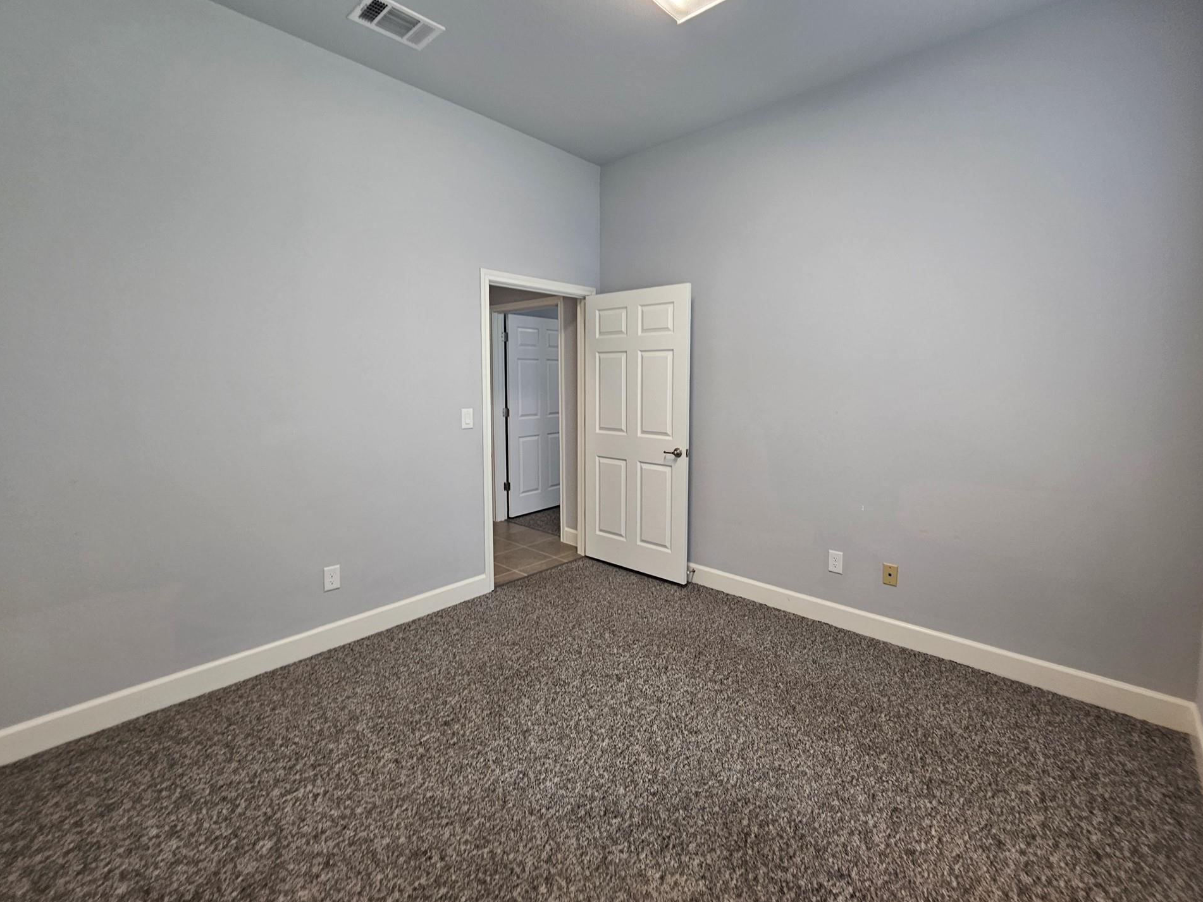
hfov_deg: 102.1
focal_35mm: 14
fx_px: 486
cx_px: 605
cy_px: 420
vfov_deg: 85.5
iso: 100
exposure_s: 1/62
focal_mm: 2.2
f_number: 2.2
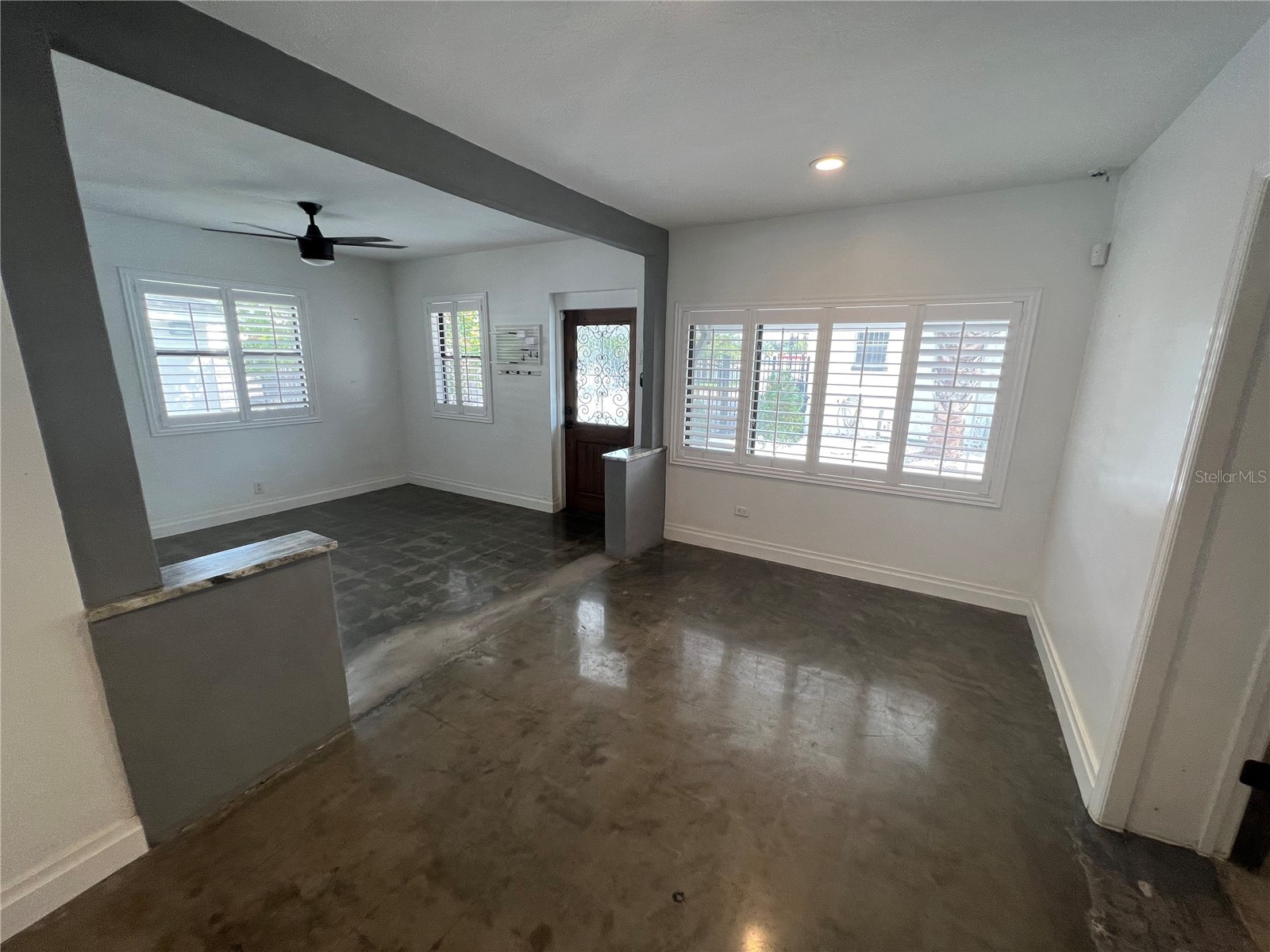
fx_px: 477
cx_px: 635
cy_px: 476
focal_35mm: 13
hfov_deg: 106.2
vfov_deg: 89.9
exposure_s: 1/120
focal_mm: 1.57
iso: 80
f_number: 1.8
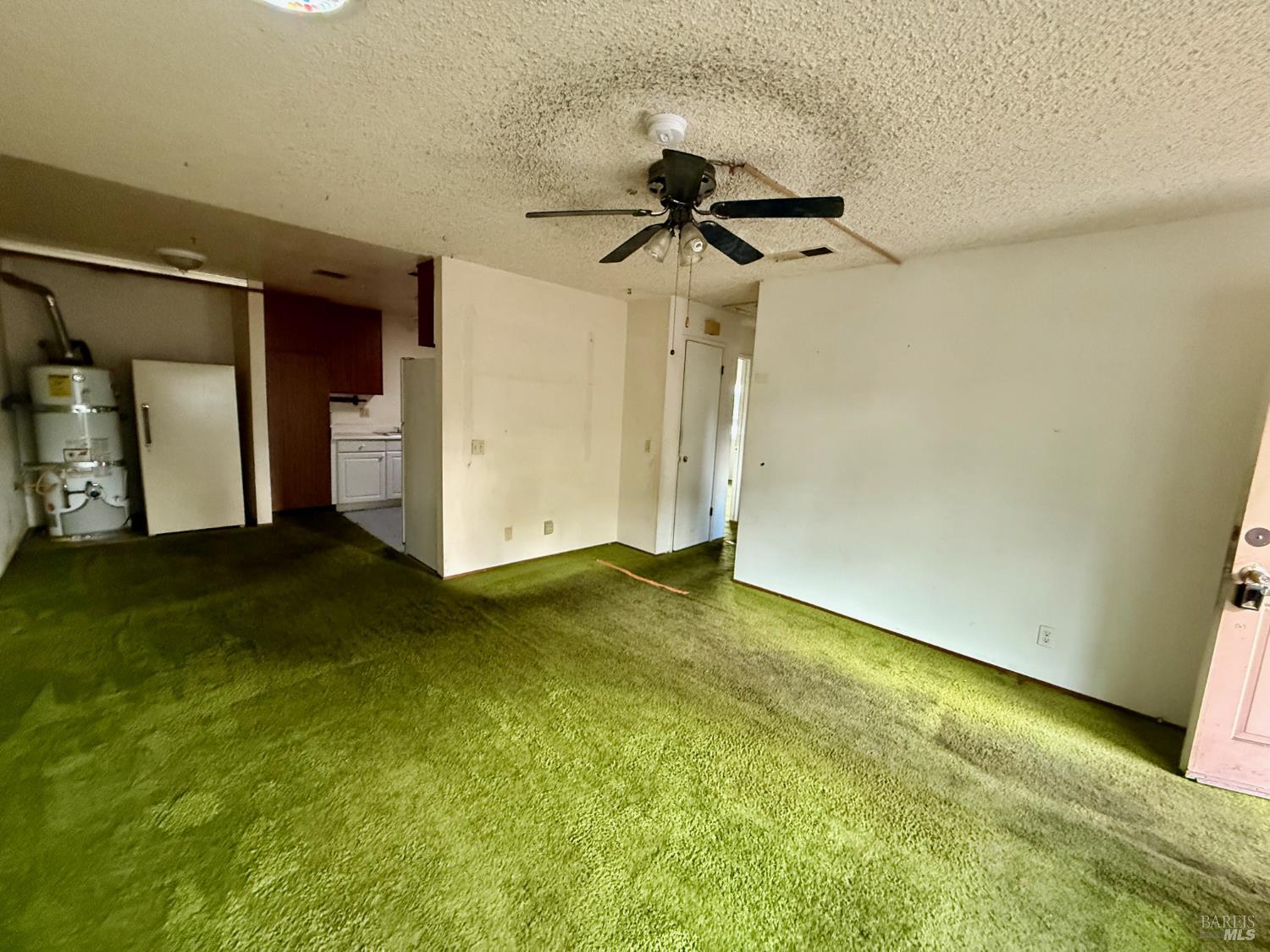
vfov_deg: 85.7
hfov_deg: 102.1
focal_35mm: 14
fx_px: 514
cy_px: 476
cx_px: 635
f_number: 2.2
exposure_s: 1/60
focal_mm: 2.22
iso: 800
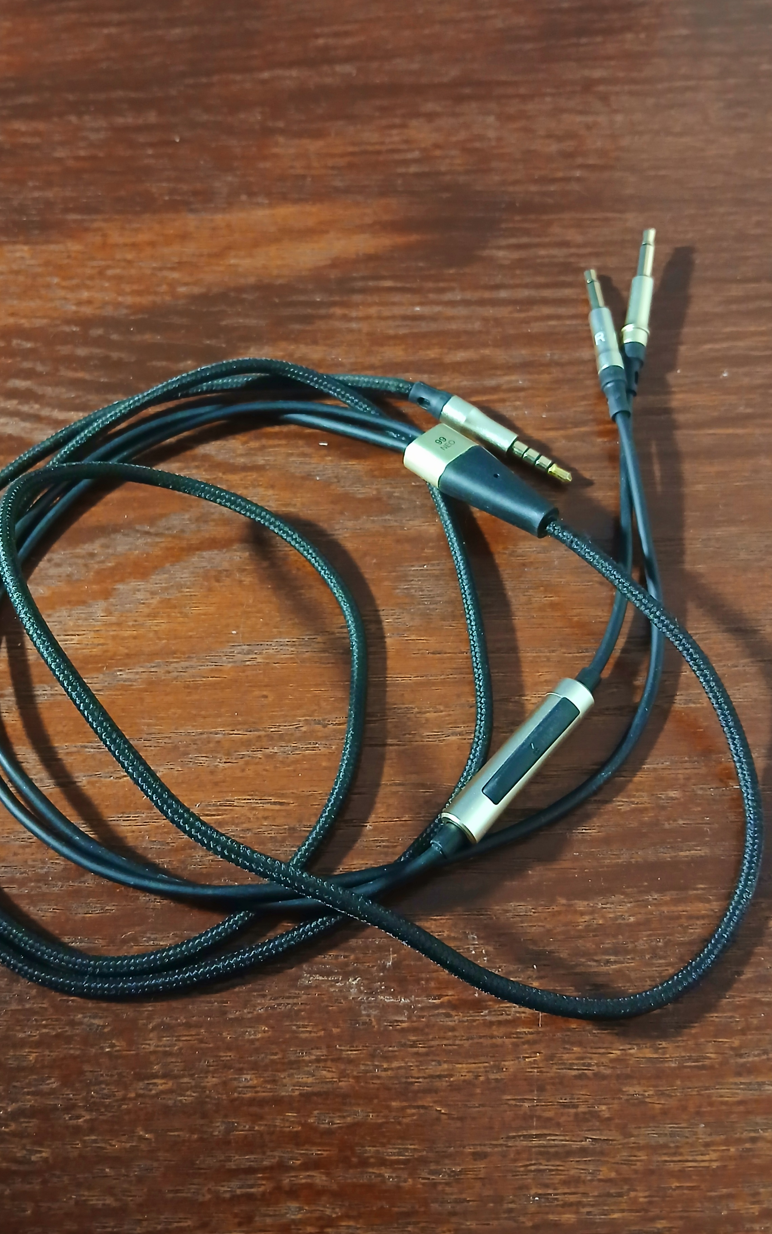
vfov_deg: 61.1
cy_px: 567
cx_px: 325
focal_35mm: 31
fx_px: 1043
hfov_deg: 40.5
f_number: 1.8
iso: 400
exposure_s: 1/24
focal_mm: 3.98
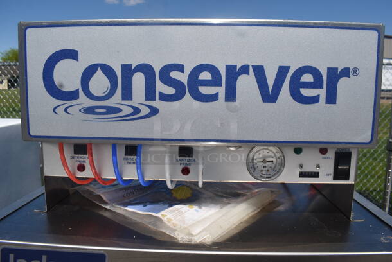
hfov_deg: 67.3
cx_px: 196
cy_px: 131
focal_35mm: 27
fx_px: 294
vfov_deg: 48.0
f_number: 8
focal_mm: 18
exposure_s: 1/400
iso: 100
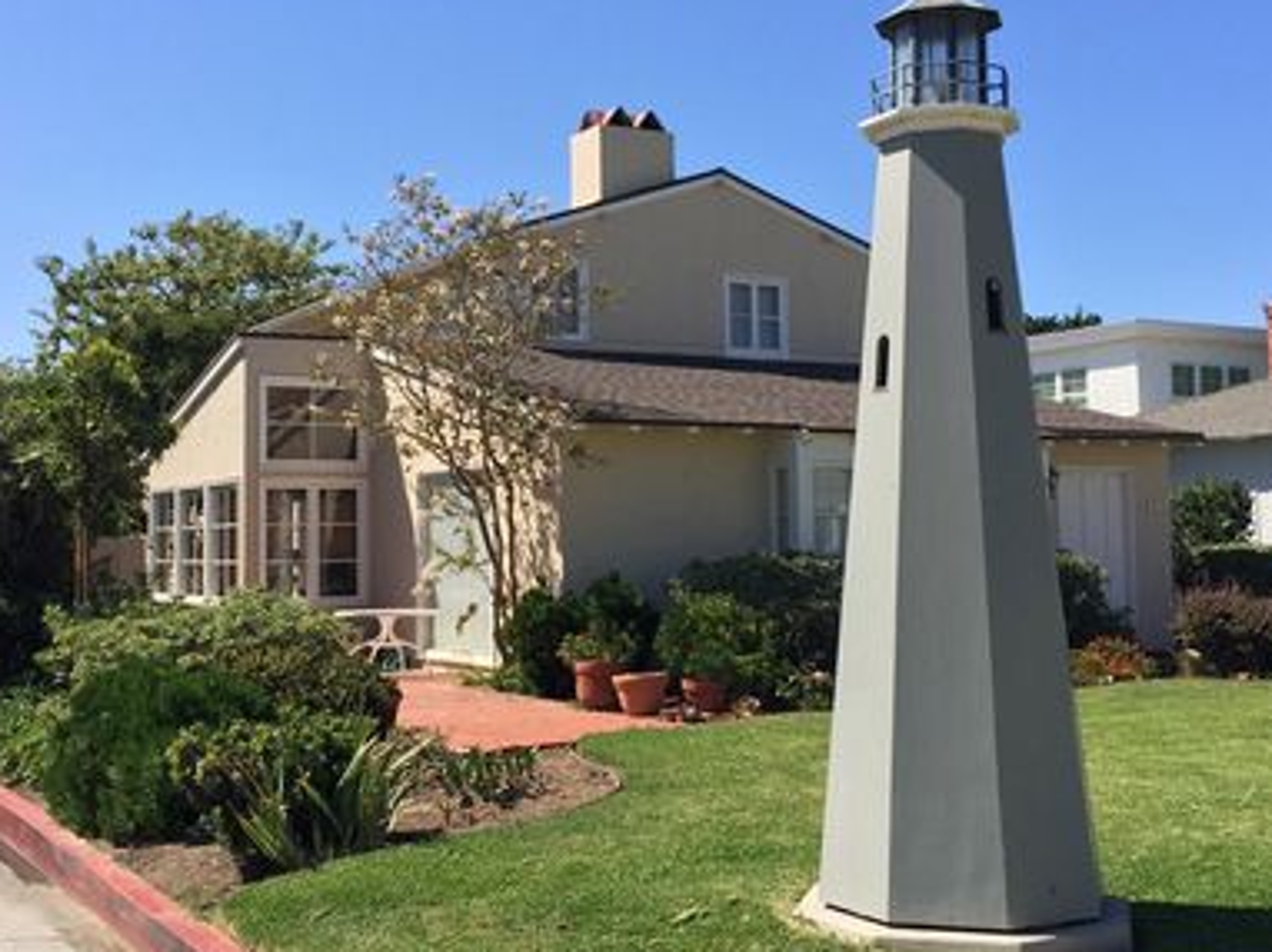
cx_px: 663
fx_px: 1395
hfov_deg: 49.0
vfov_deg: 37.7
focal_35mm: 38
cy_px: 458
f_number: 2.2
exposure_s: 1/1721
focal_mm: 4.15
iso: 32
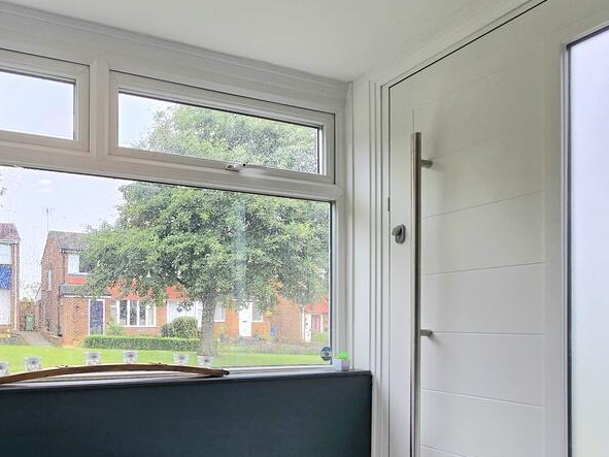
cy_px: 313
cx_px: 110
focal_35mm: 22
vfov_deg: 59.3
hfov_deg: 68.1
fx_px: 387
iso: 50
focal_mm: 2.2
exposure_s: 1/101
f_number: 2.2
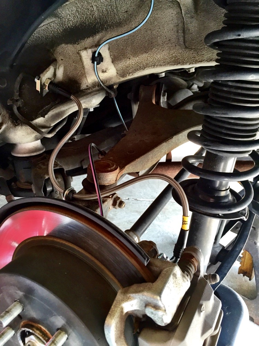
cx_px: 130
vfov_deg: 61.7
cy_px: 173
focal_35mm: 29
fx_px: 289
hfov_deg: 48.2
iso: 40
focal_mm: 4.15
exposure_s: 1/30
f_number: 2.2
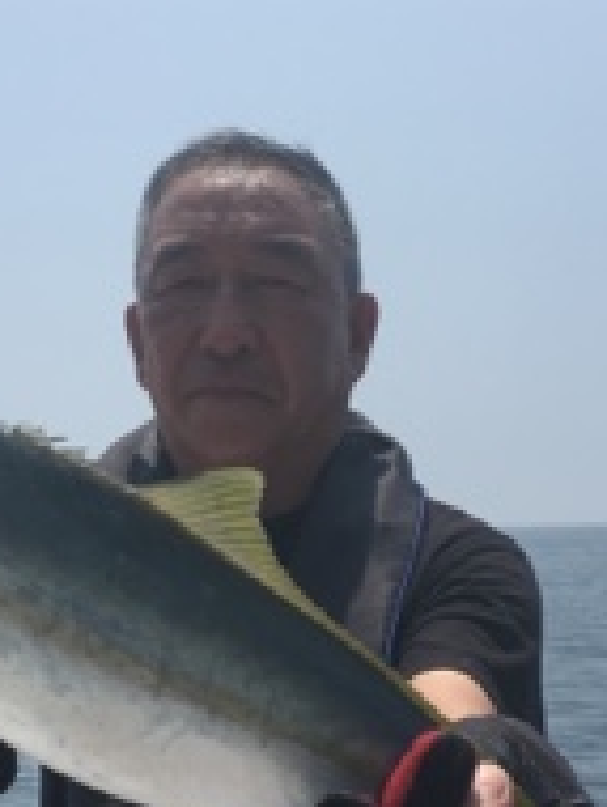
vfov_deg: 31.3
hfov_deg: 24.1
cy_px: 552
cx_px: 259
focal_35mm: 61
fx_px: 1423
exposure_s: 1/2137
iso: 25
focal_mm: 4.15
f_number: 2.2
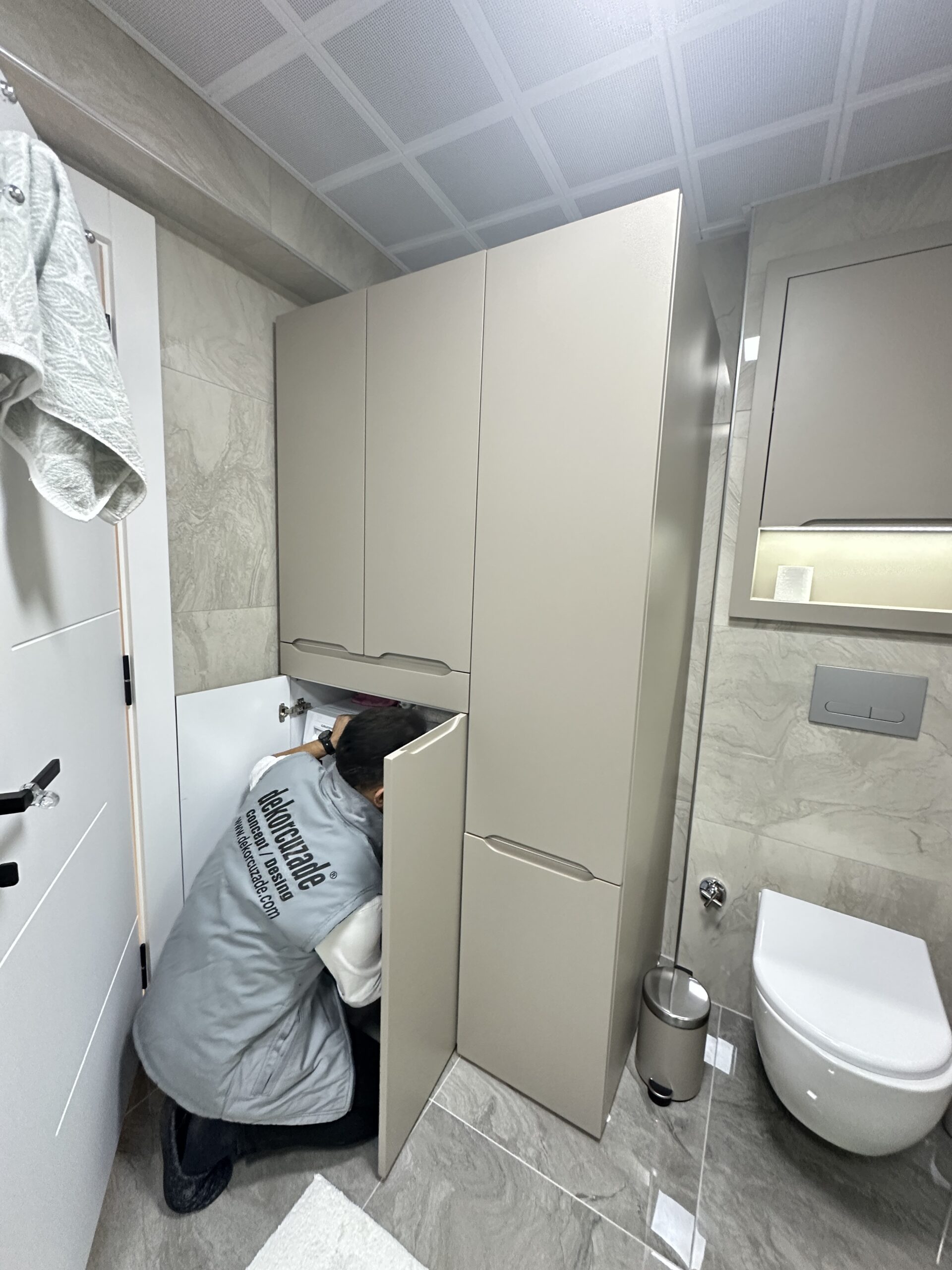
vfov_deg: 102.1
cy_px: 635
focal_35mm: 14
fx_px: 513
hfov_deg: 85.7
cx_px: 476
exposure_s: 1/50
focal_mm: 2.22
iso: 400
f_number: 2.2
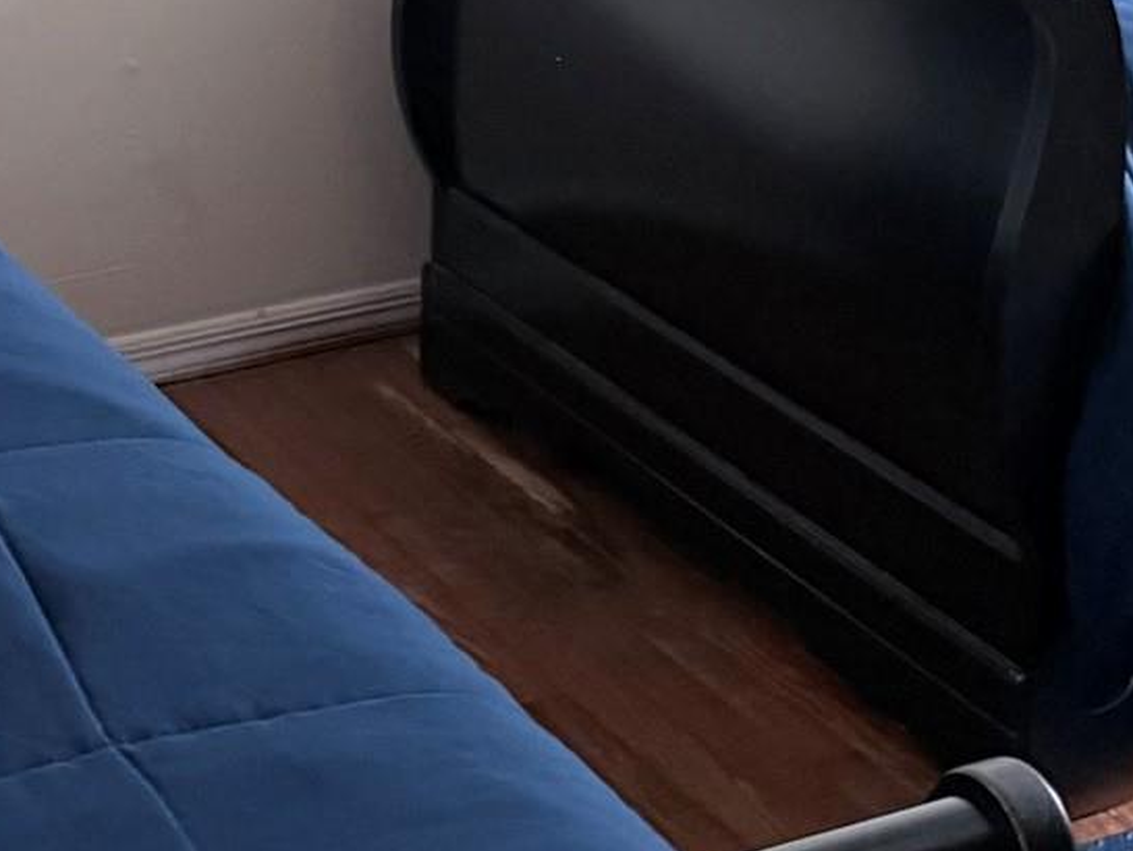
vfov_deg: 15.0
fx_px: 2947
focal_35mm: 90
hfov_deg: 21.7
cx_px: 440
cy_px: -511
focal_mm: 6.76
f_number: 1.78
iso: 400
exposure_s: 1/60
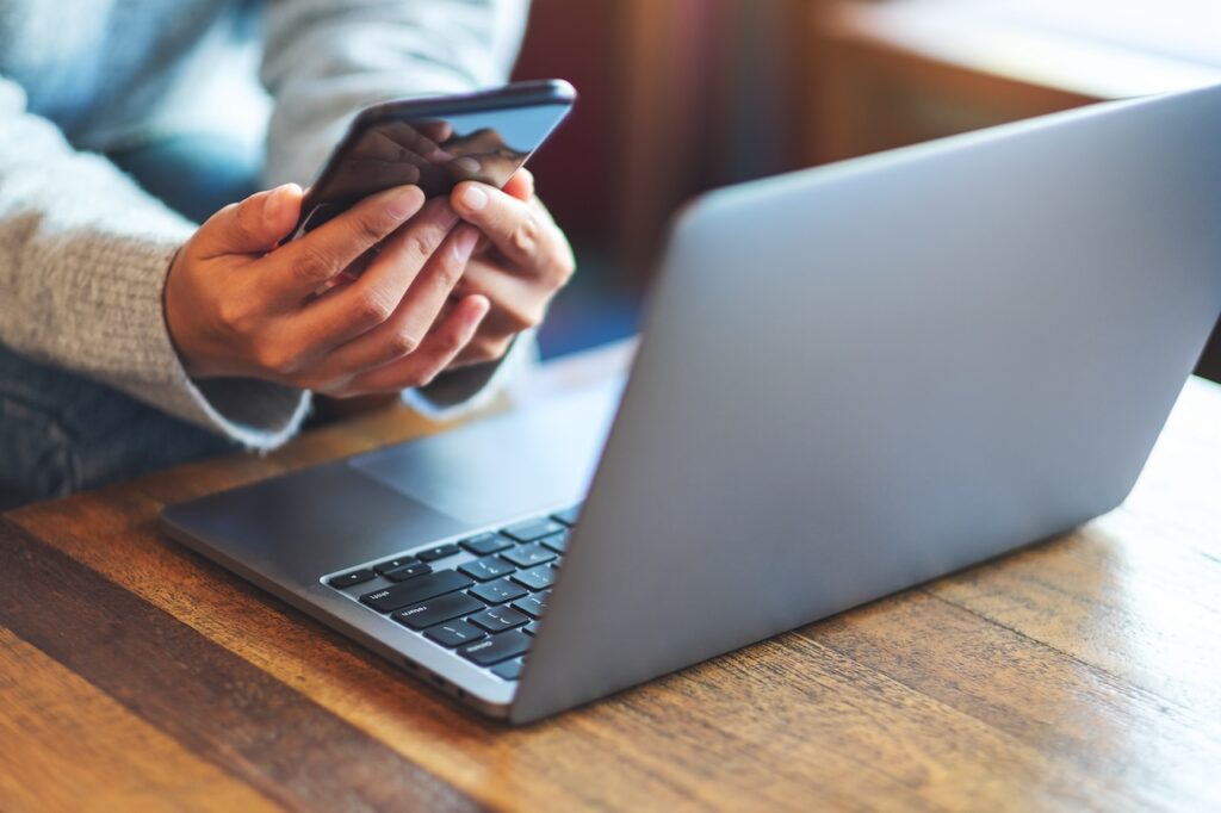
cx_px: 610
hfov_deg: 24.2
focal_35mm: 84
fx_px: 2848
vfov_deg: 16.3
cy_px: 406
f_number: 1.2
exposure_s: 1/80
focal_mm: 56
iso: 320
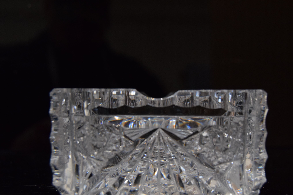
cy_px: 108
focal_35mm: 51
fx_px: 415
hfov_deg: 38.9
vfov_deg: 26.5
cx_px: 160
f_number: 6.3
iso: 1600
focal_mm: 30
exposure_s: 1/160
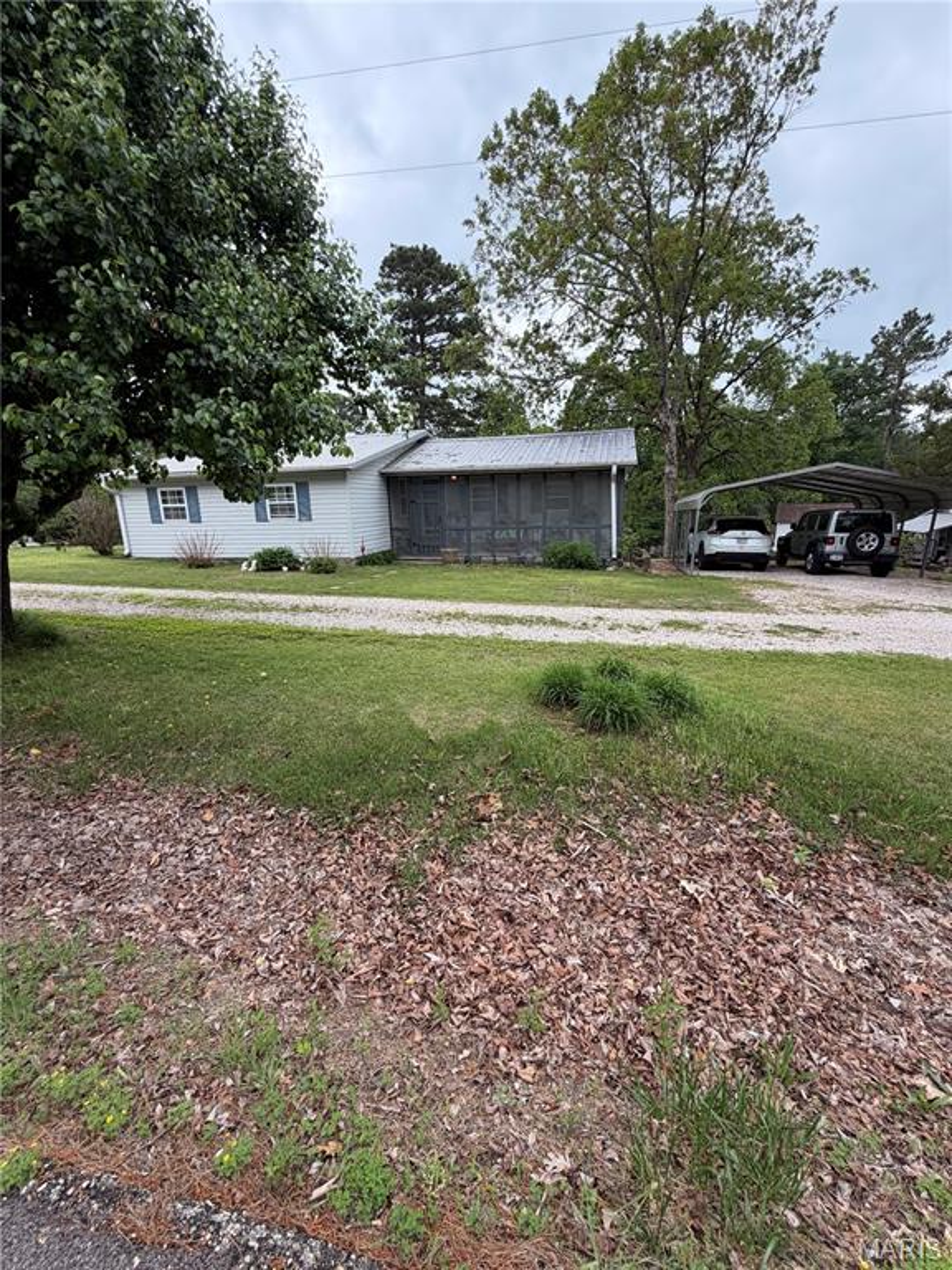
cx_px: 476
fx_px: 513
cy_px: 635
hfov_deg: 85.7
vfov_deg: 102.1
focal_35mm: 14
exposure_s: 1/340
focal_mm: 2.22
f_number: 2.2
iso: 50
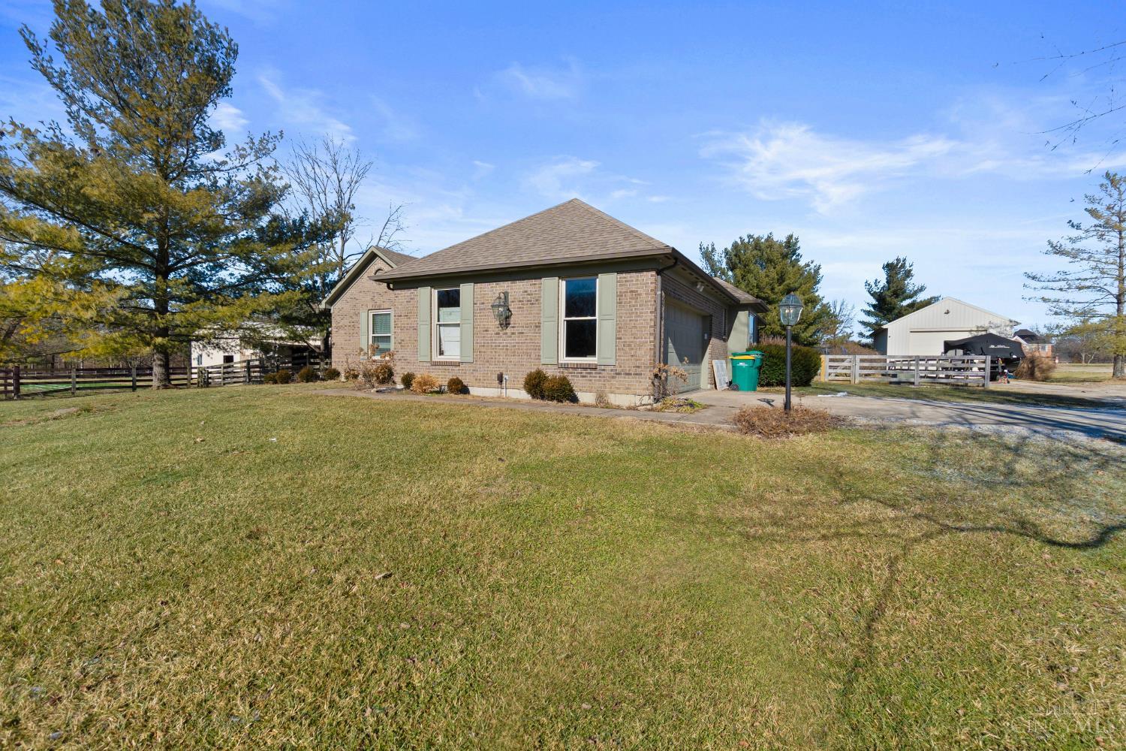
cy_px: 376
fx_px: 469
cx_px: 563
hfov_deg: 100.4
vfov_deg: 77.3
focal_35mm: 15
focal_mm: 10
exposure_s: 1/250
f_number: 8
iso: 400
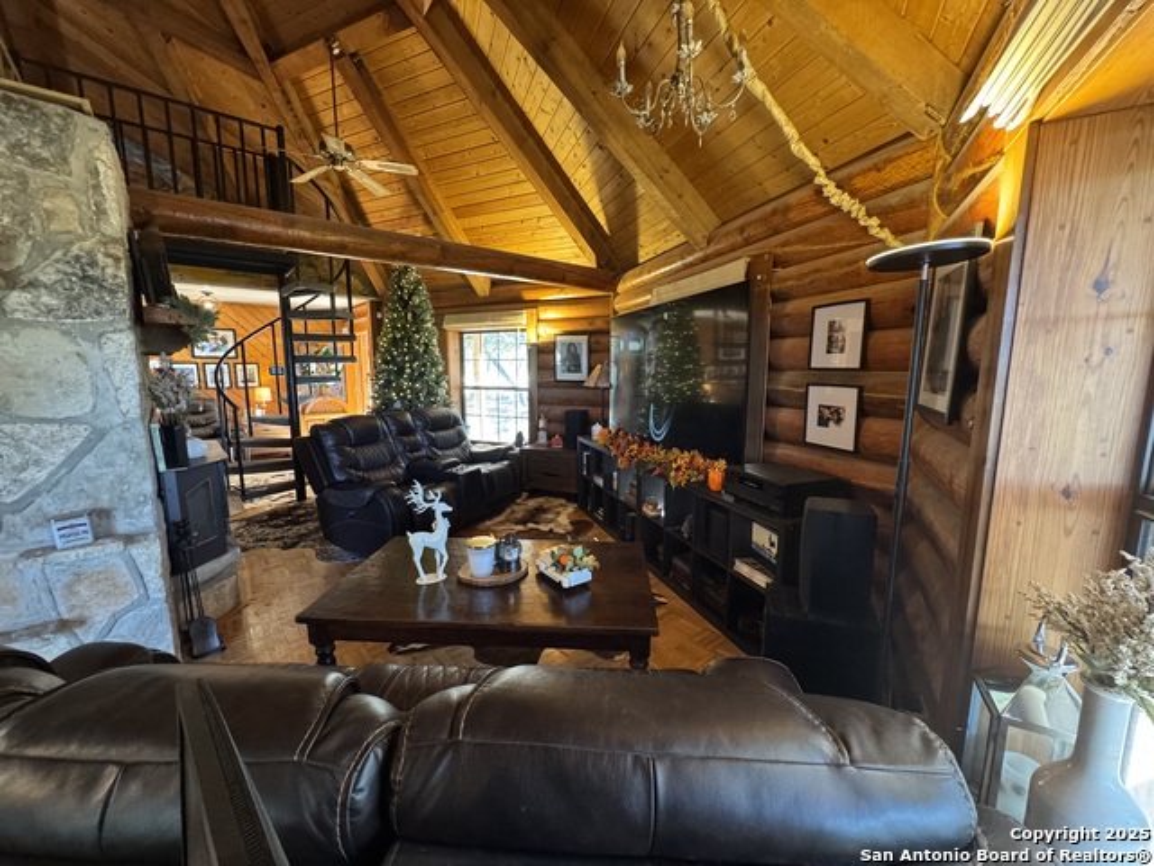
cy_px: 433
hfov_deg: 102.1
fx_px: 467
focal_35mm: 14
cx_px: 577
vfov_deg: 85.7
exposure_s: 1/60
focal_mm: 2.22
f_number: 2.2
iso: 1000
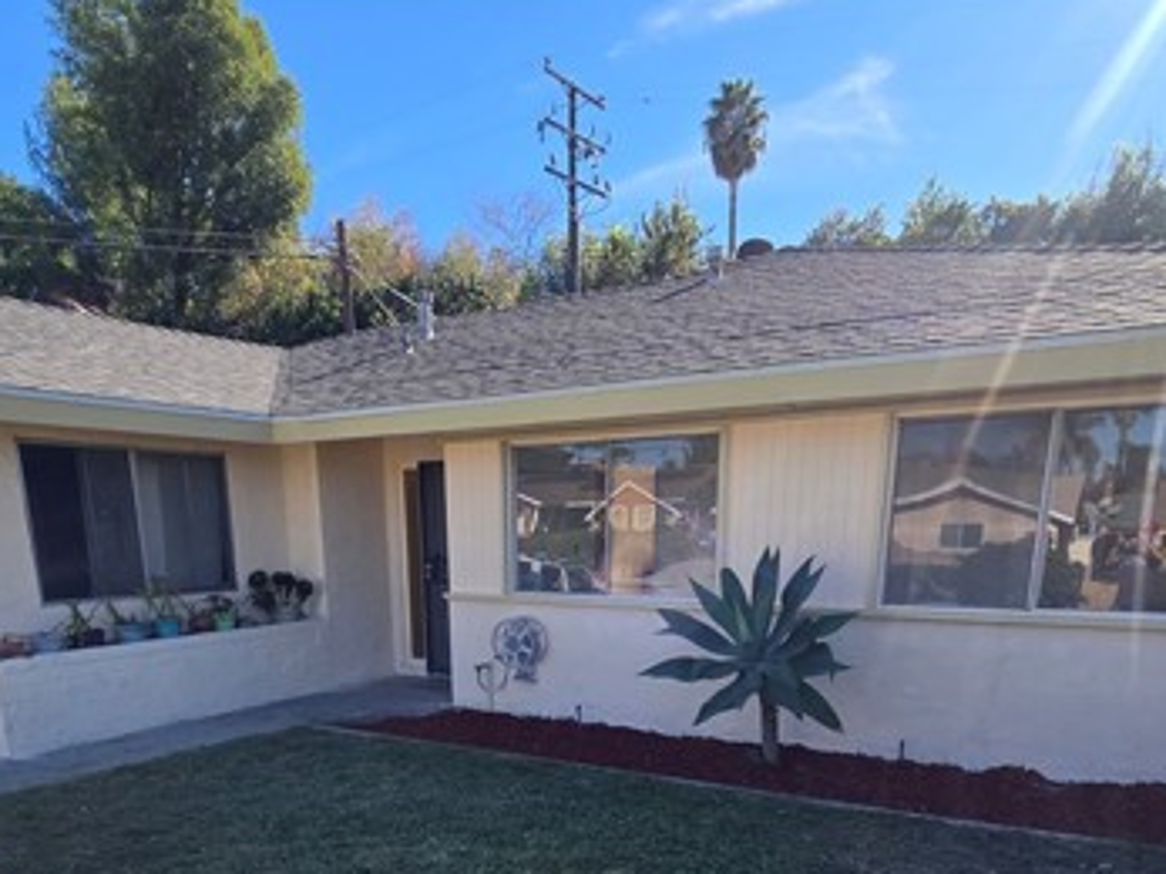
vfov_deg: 50.5
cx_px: 554
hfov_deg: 71.6
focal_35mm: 24
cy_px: 783
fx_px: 808
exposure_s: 1/1300
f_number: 2.2
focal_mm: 2.2
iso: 50
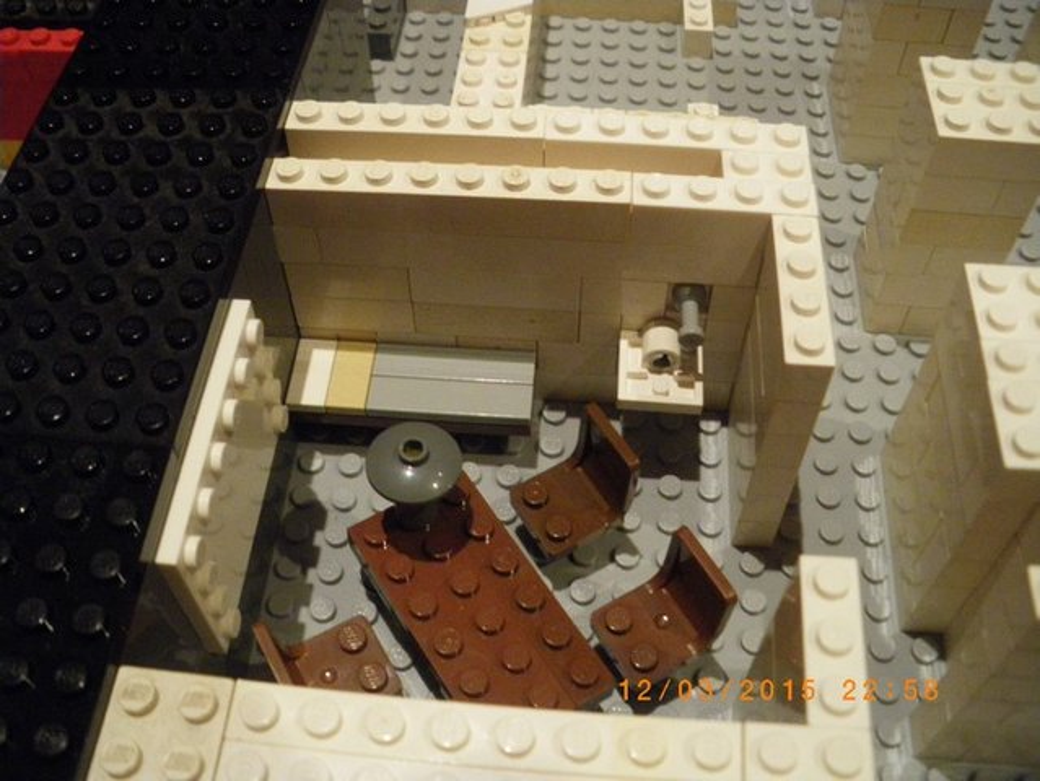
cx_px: 520
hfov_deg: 51.3
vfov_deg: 39.7
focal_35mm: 36
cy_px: 390
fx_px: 1082
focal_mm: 6.3
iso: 800
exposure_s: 1/20
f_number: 3.5
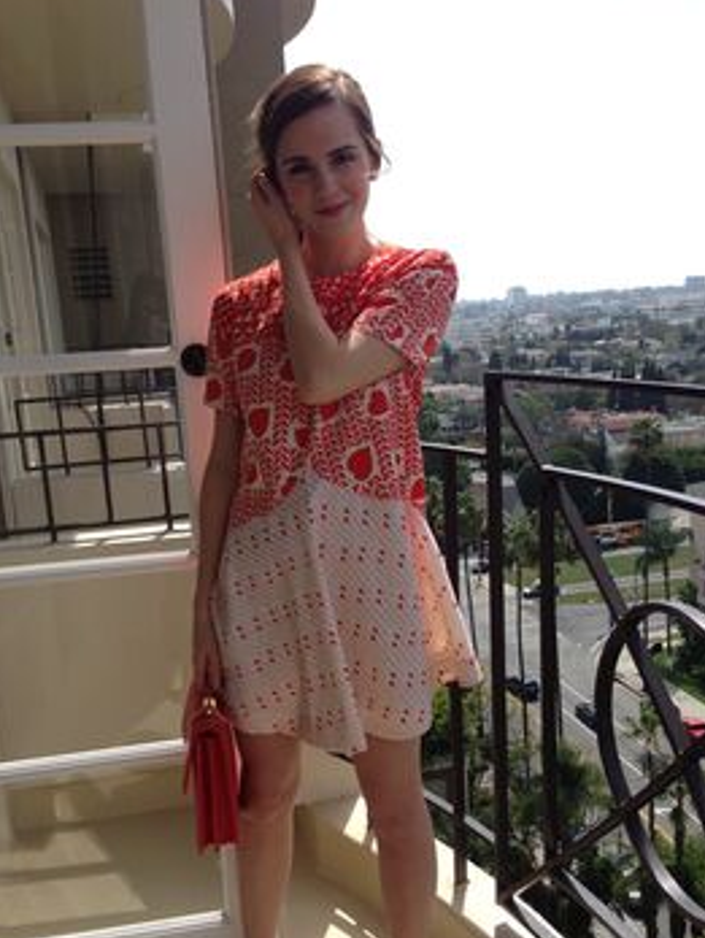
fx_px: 1030
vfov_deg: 48.9
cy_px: 514
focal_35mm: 38
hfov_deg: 37.8
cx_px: 354
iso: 50
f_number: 2.4
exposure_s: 1/1323
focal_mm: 4.12
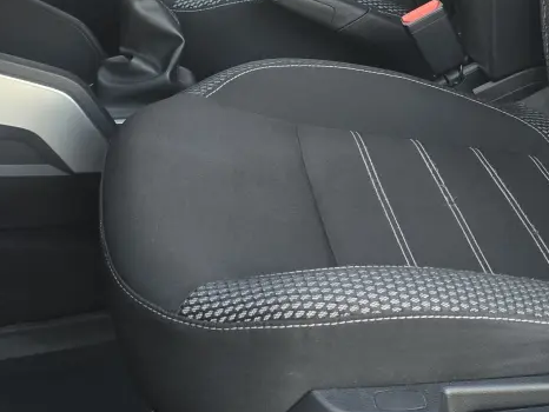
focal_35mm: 71
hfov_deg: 27.3
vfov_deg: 20.2
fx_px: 1127
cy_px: 22
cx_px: 349
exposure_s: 1/100
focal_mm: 6.3
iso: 640
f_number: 1.7
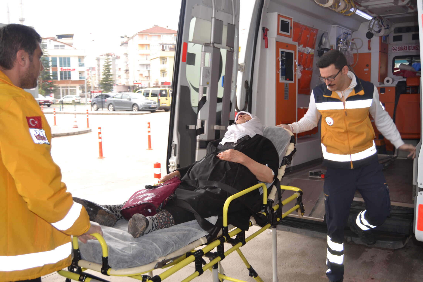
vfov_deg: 34.6
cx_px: 198
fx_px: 453
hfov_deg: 50.0
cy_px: 152
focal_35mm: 39
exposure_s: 1/125
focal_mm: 23
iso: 110
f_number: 4
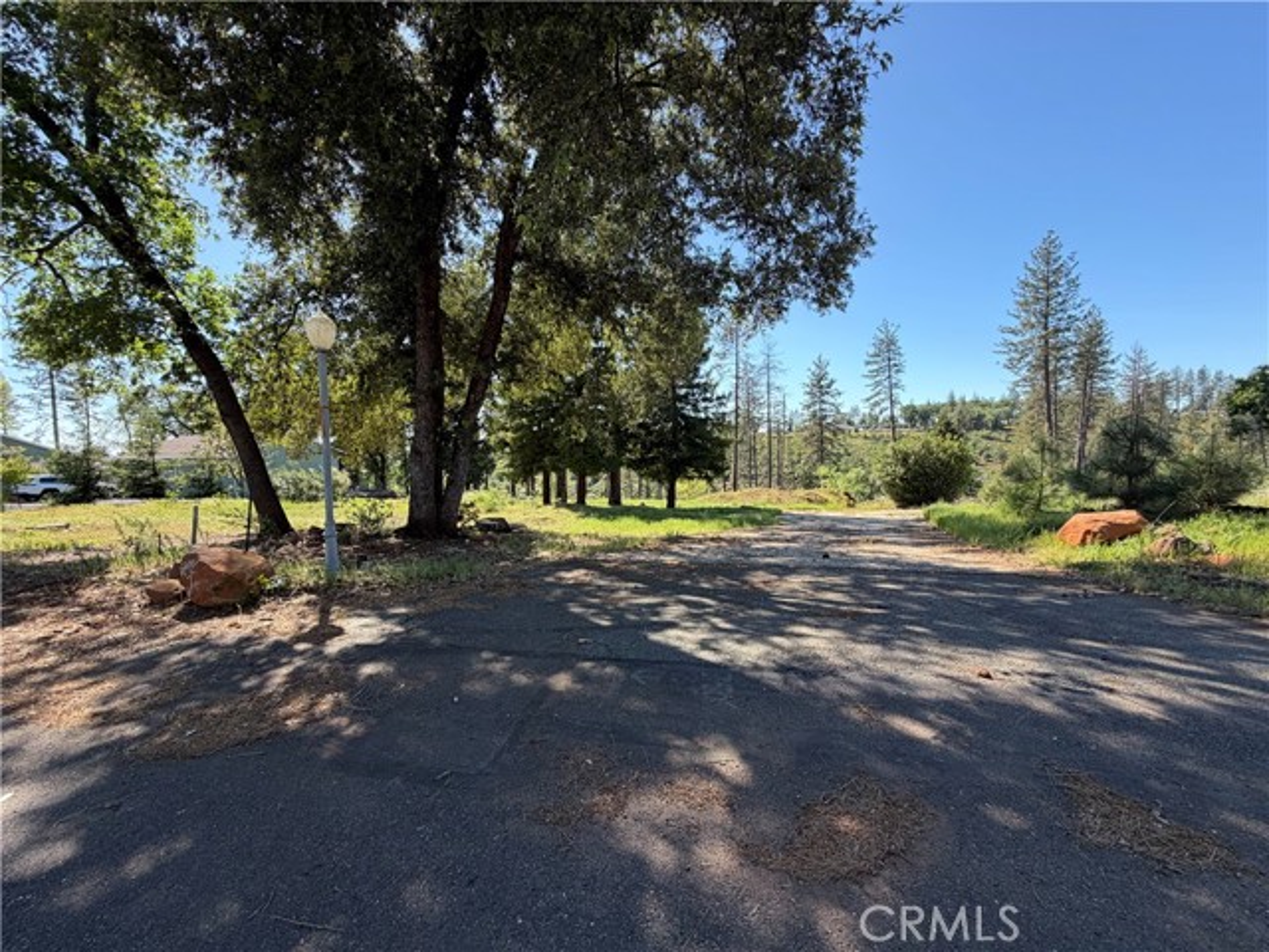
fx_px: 513
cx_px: 634
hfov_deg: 102.1
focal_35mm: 14
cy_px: 476
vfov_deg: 85.7
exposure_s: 1/502
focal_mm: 2.22
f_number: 2.2
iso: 50
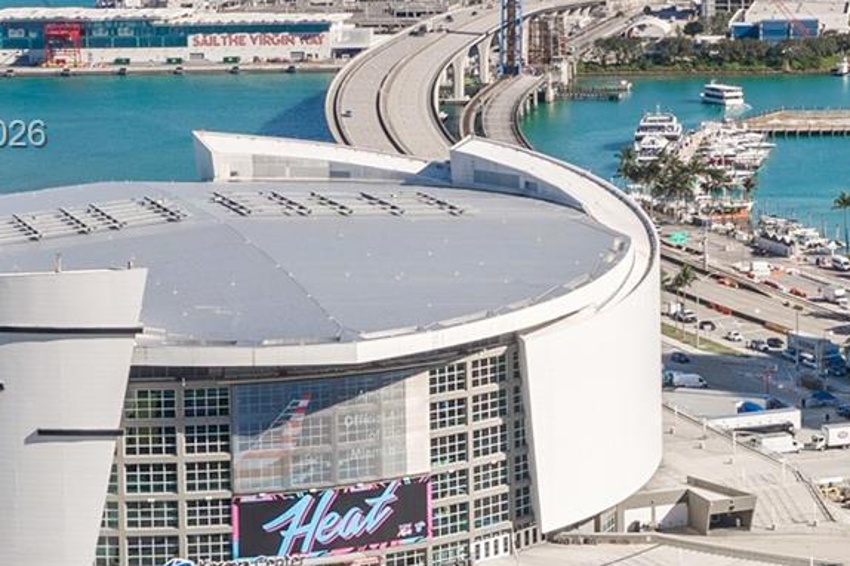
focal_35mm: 106
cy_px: 136
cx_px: 770
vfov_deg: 12.9
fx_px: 2501
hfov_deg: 18.9
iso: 400
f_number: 8
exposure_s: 1/640
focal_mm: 25.9
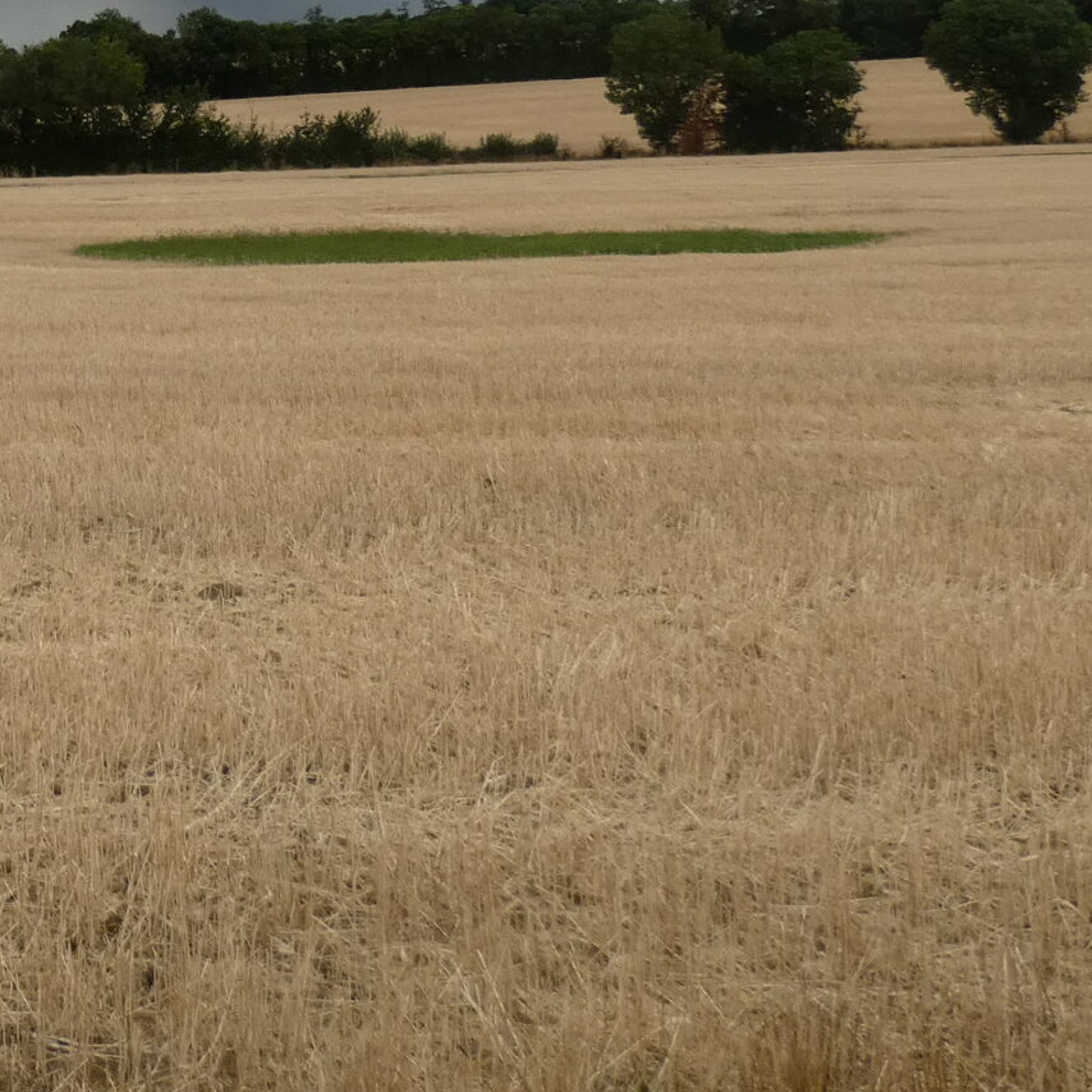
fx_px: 1892
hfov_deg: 26.0
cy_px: 12
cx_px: -431
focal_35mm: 53
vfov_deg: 30.1
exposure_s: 1/1600
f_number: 2.8
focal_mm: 3.6
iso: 80
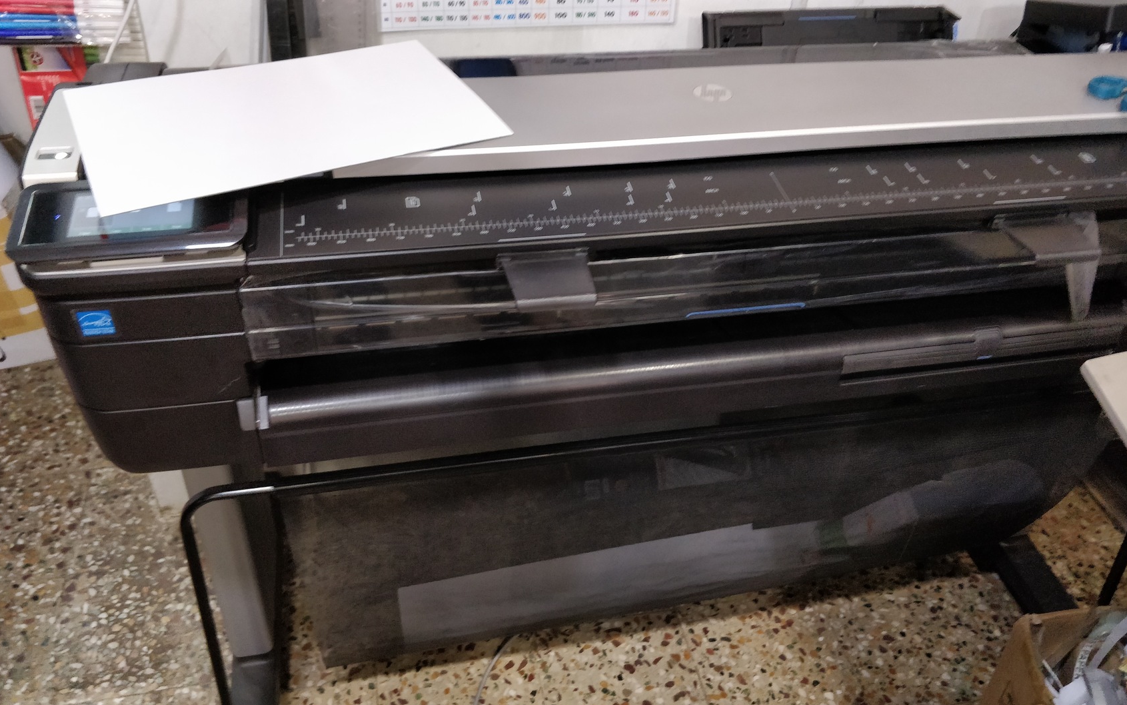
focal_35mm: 26
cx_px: 572
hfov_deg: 70.4
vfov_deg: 47.5
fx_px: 799
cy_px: 315
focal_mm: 4.1
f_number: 1.7
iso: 1000
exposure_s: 1/33
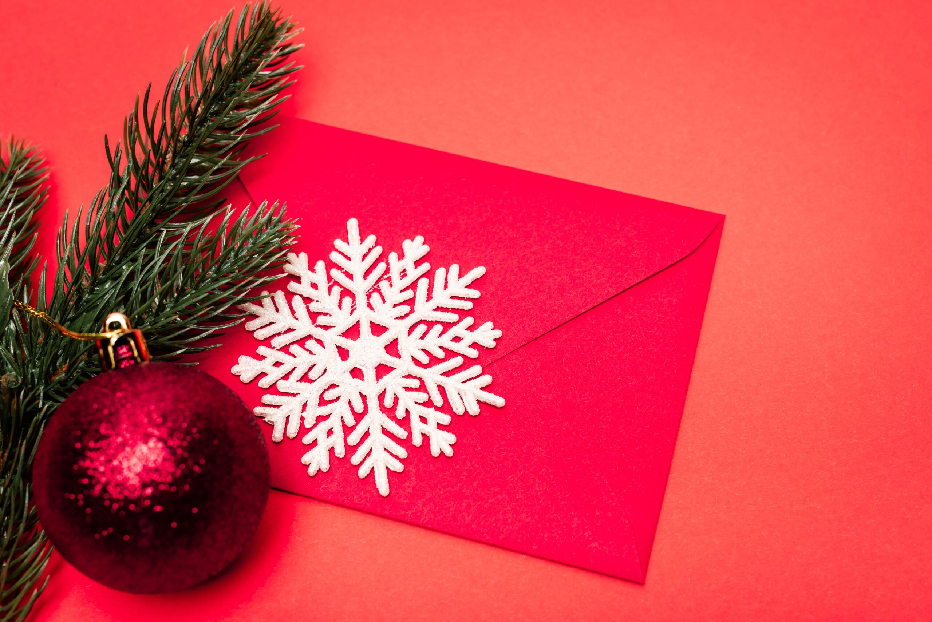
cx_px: 466
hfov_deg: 39.6
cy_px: 311
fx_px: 1295
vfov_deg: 27.0
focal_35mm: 50
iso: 100
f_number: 5.6
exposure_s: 1/160
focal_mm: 50
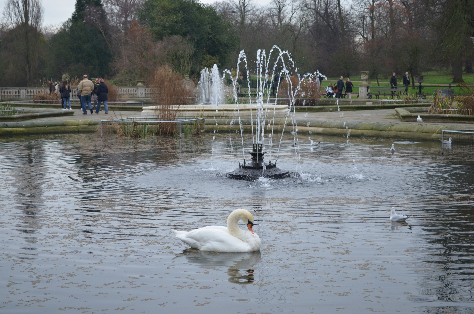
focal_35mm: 72
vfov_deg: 18.8
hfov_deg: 28.1
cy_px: 157
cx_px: 237
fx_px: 946
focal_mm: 48
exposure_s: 1/125
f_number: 5.3
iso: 220
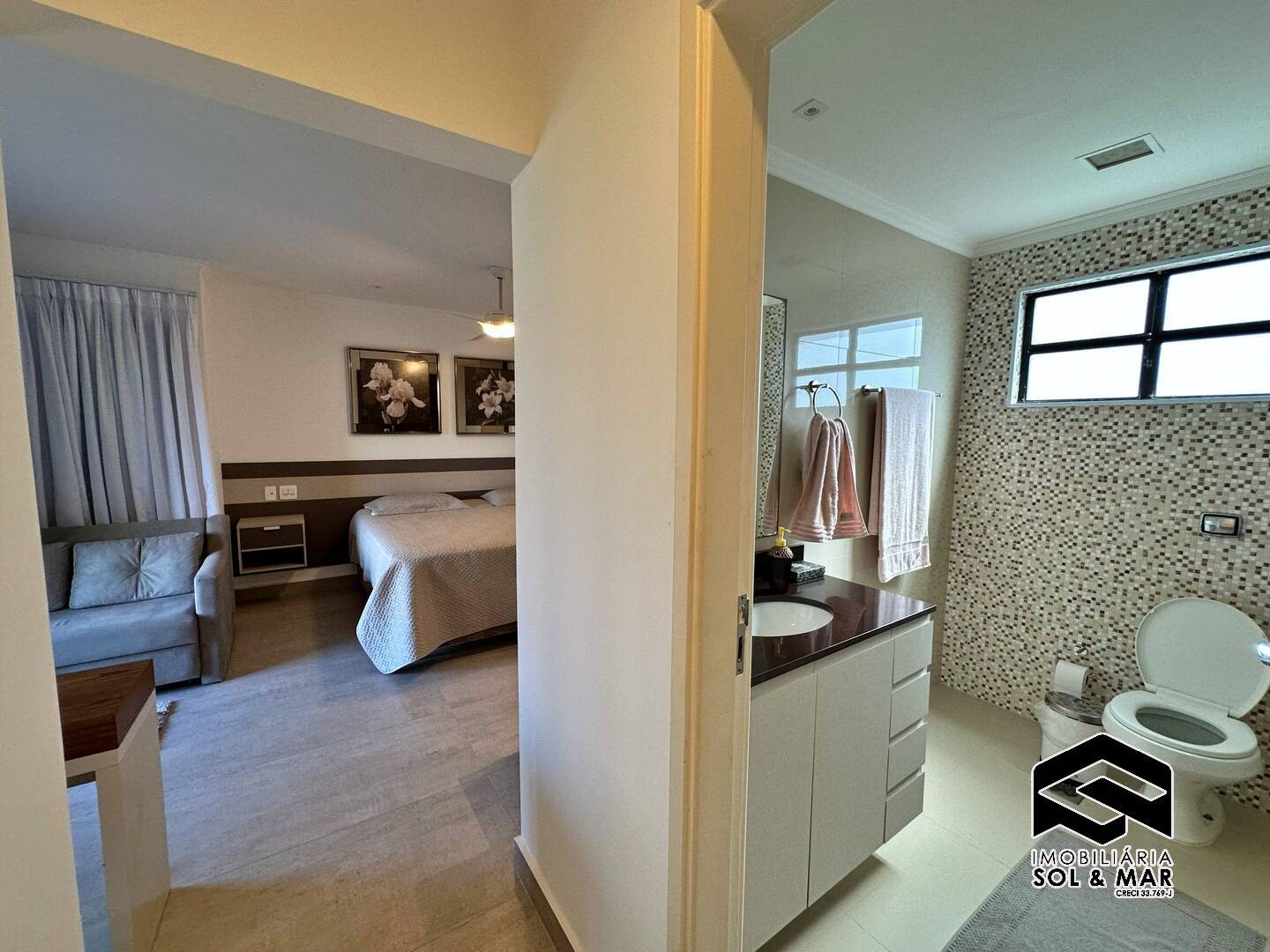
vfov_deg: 85.7
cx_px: 635
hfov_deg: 102.1
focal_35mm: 14
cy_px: 476
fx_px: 514
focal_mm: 2.22
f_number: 2.2
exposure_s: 1/120
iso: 125
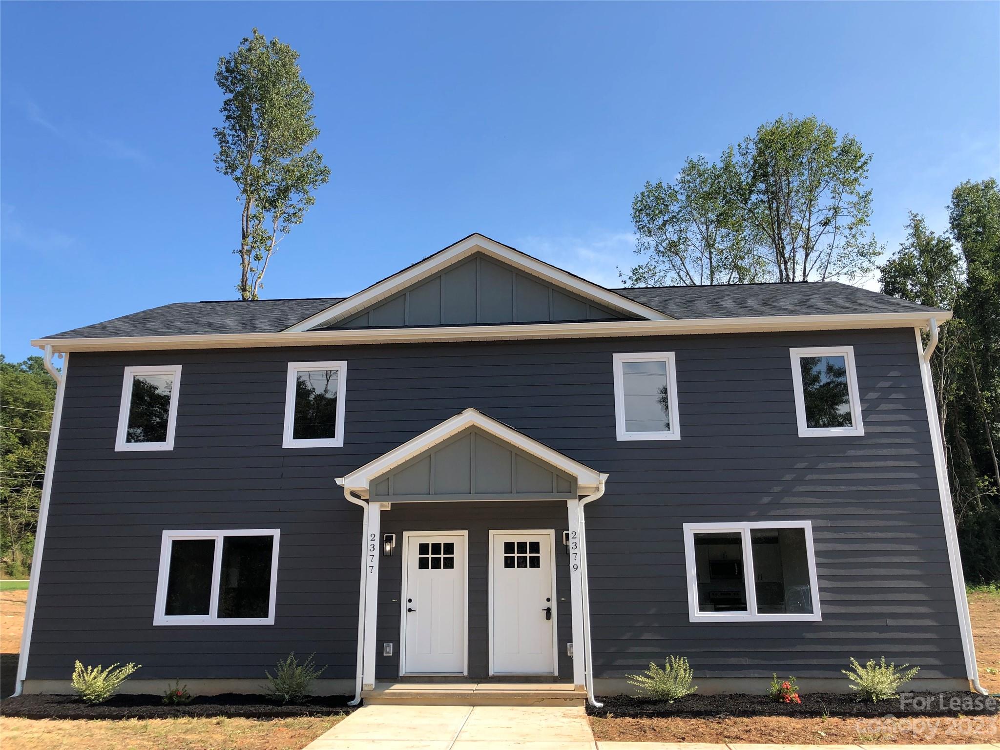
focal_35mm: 28
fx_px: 809
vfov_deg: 49.7
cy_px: 375
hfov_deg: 63.4
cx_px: 500
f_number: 1.8
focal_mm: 3.99
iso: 20
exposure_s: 1/1200
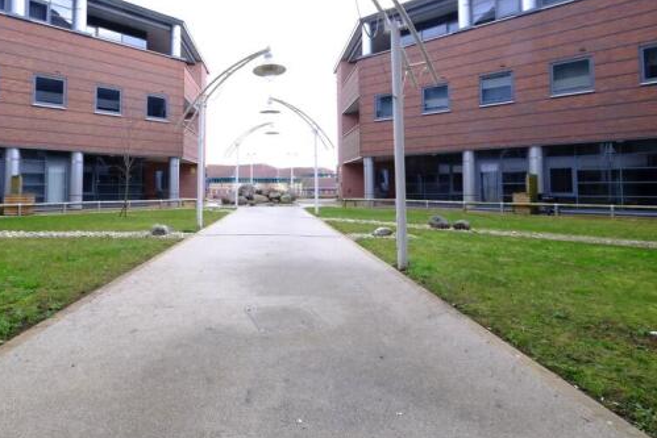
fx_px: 383
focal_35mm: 21
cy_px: 170
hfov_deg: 80.4
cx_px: 268
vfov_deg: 58.9
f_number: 10
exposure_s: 1/60
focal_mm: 10.5
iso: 3200
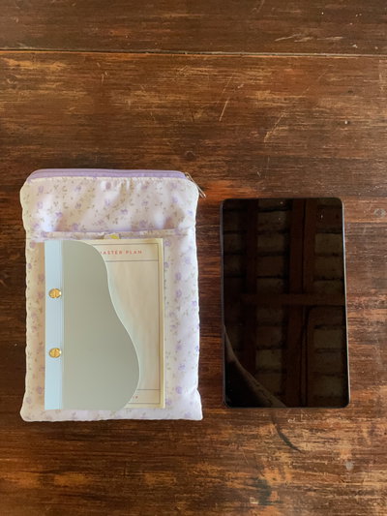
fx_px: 387
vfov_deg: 67.3
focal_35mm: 26
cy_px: 258
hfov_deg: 53.1
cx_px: 194
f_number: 1.6
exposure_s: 1/60
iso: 500
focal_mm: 4.2
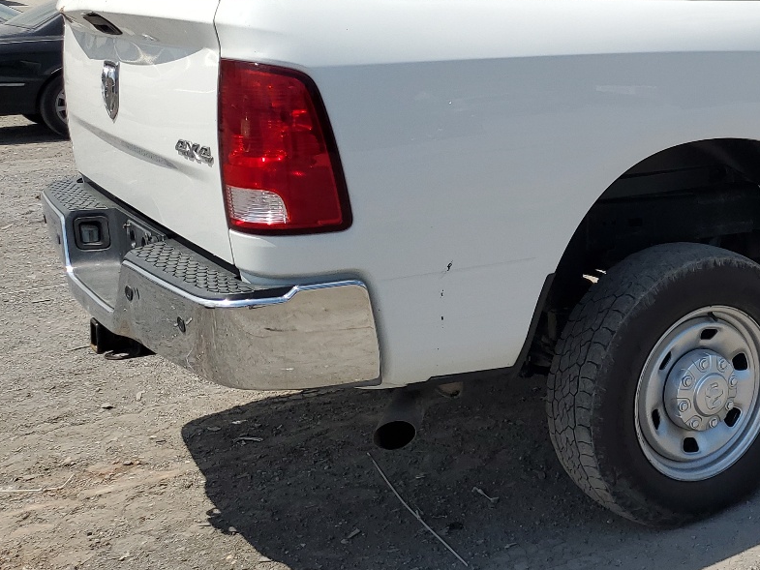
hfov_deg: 33.2
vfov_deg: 27.3
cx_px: 756
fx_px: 1164
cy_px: 164
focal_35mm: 53
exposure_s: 1/5000
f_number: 1.5
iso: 50
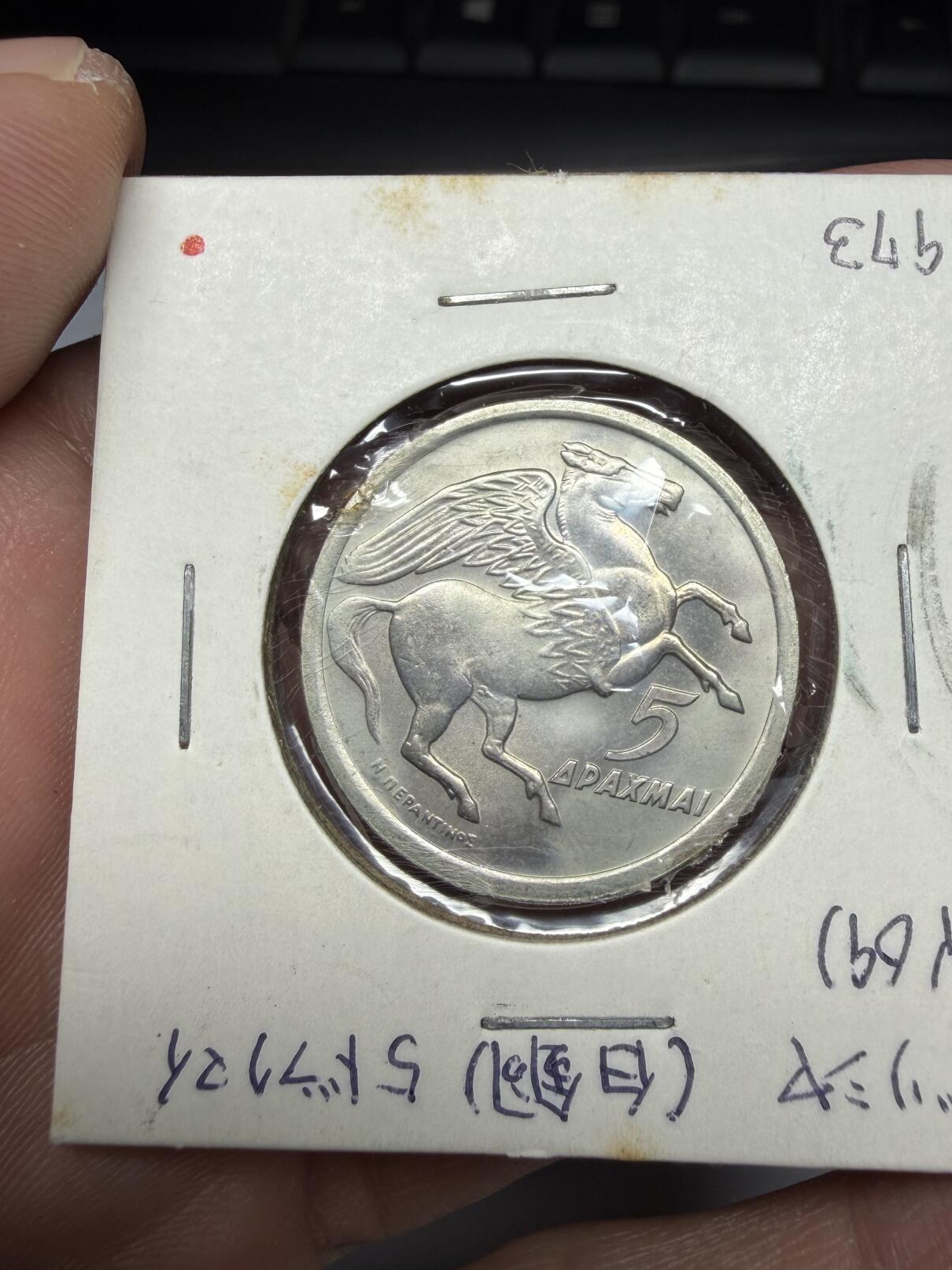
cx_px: 519
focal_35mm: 29
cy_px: 660
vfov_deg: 61.6
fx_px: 1064
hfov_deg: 48.2
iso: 40
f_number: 2.2
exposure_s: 1/224
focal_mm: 2.22
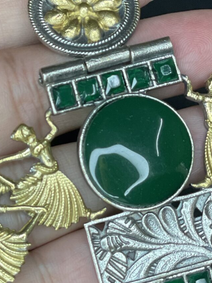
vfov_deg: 12.7
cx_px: -30
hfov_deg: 9.4
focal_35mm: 156
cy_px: 109
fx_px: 1274
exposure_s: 1/100
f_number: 2
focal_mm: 6
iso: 125
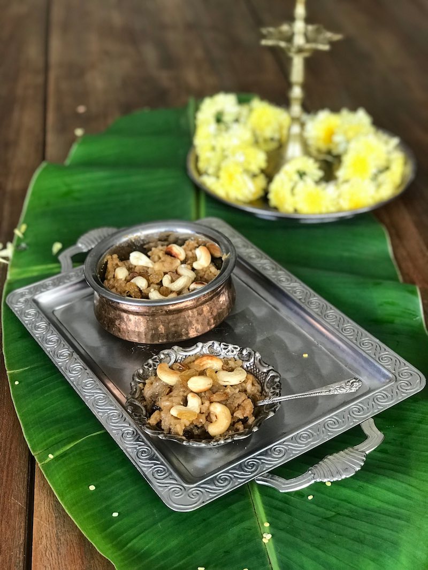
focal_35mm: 57
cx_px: 214
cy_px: 285
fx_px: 940
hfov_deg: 25.7
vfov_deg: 33.8
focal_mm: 6.6
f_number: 2.8
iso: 125
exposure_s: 1/50
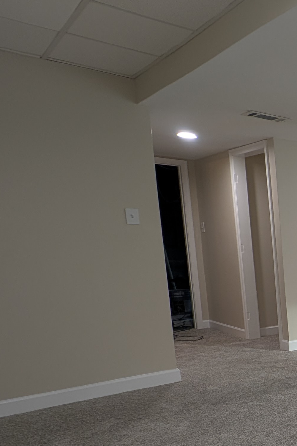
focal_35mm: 34
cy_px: 307
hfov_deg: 22.4
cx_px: 533
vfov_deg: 54.4
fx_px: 421
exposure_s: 1/30
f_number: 1.95
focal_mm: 2.23
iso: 41
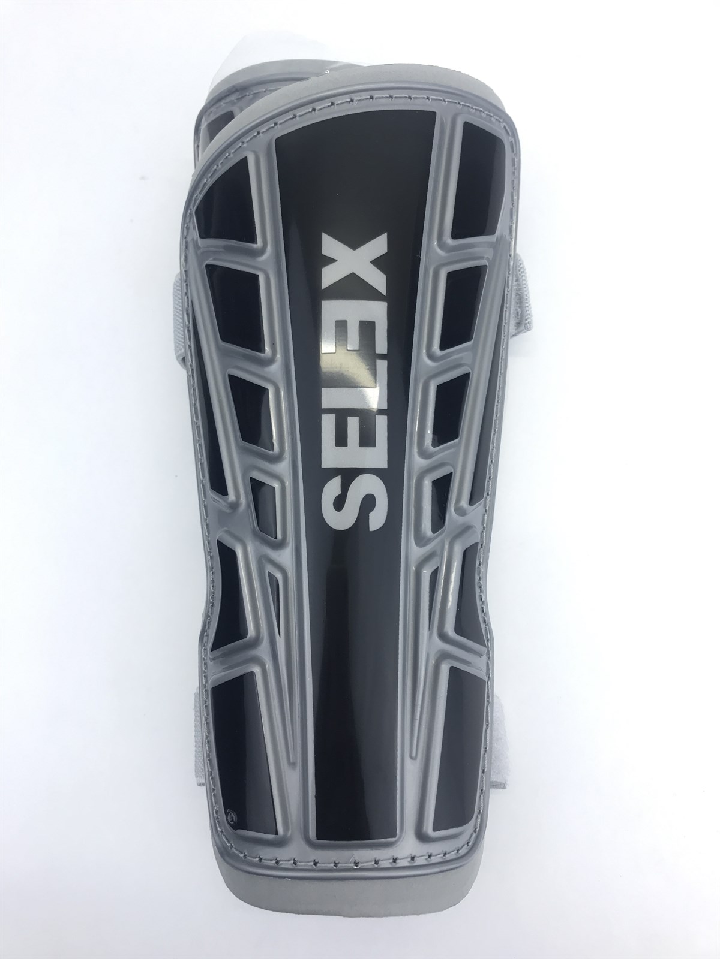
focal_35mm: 28
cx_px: 360
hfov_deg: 49.7
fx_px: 777
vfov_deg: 63.4
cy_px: 480
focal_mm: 3.99
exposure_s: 1/109
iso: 20
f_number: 1.8
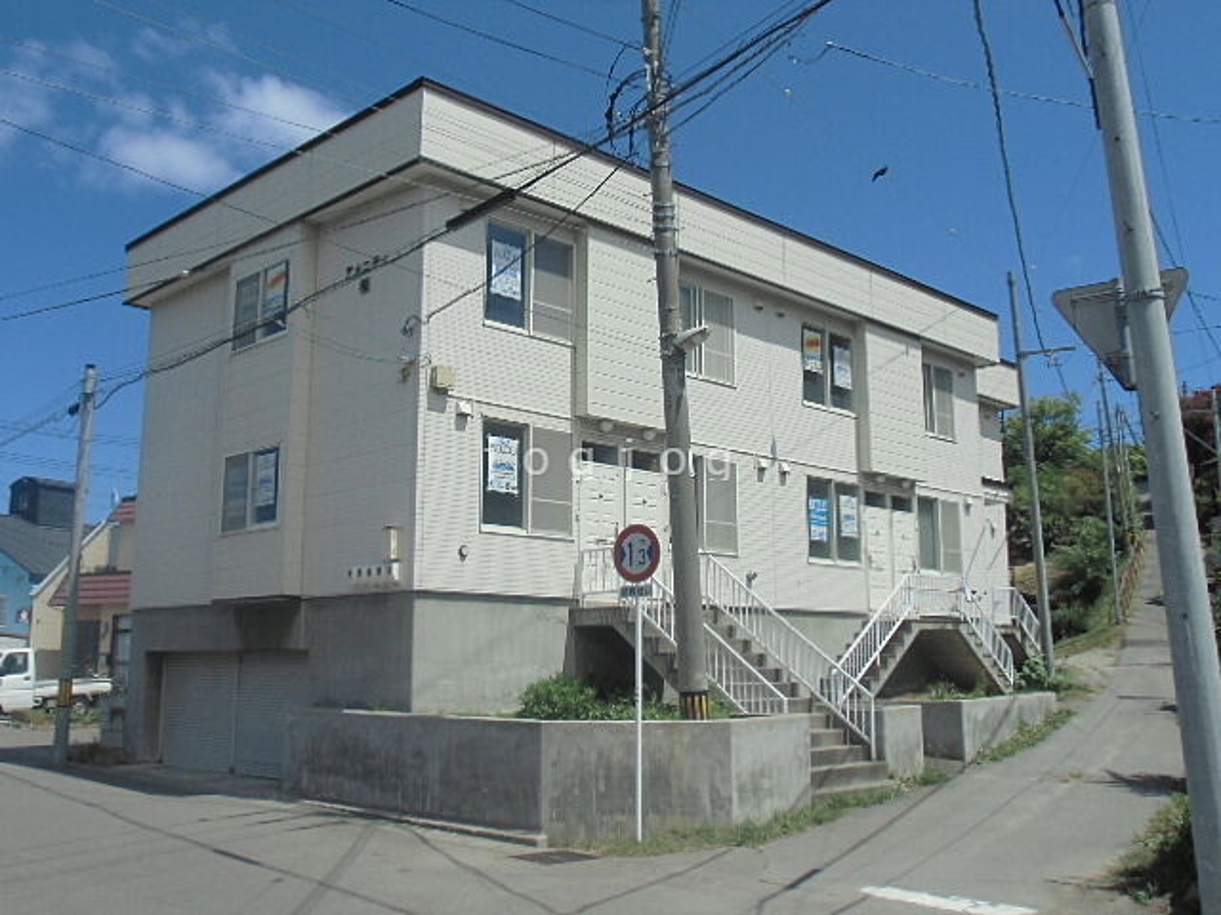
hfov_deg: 55.4
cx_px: 610
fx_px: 1164
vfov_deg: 42.9
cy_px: 458
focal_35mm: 33
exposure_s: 1/1000
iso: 64
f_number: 3.7
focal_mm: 5.93
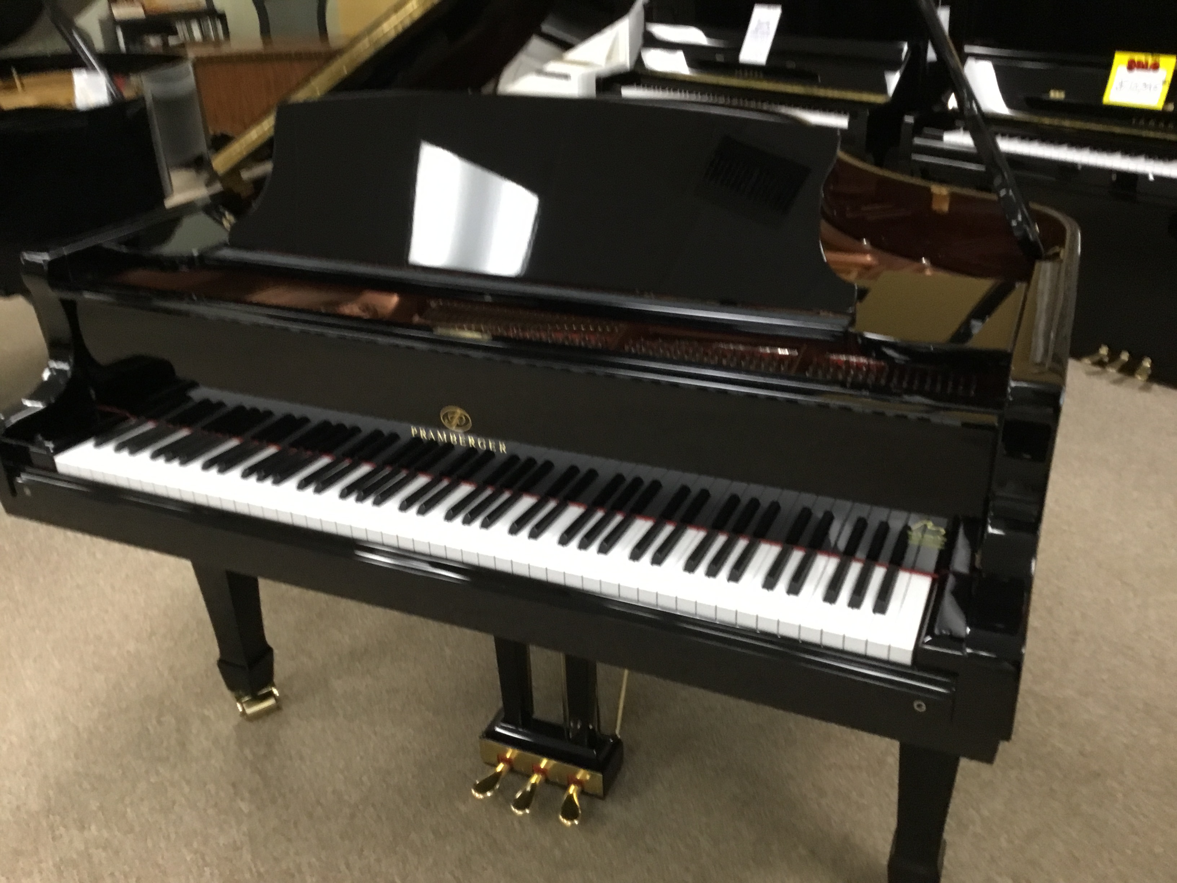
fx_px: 1054
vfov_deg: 45.4
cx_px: 588
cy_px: 442
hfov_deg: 58.4
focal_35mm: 31
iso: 200
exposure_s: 1/17
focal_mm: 3.3
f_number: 2.4
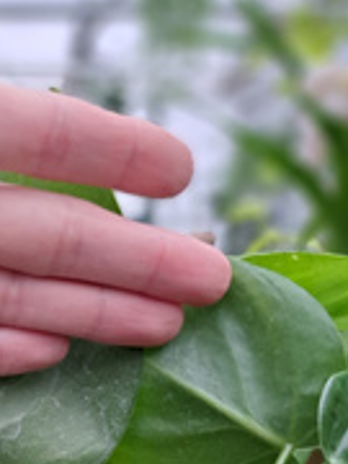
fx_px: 804
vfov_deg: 29.0
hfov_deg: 22.3
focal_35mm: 60
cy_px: 516
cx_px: -85
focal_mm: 5.23
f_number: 1.8
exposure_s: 1/50
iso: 64
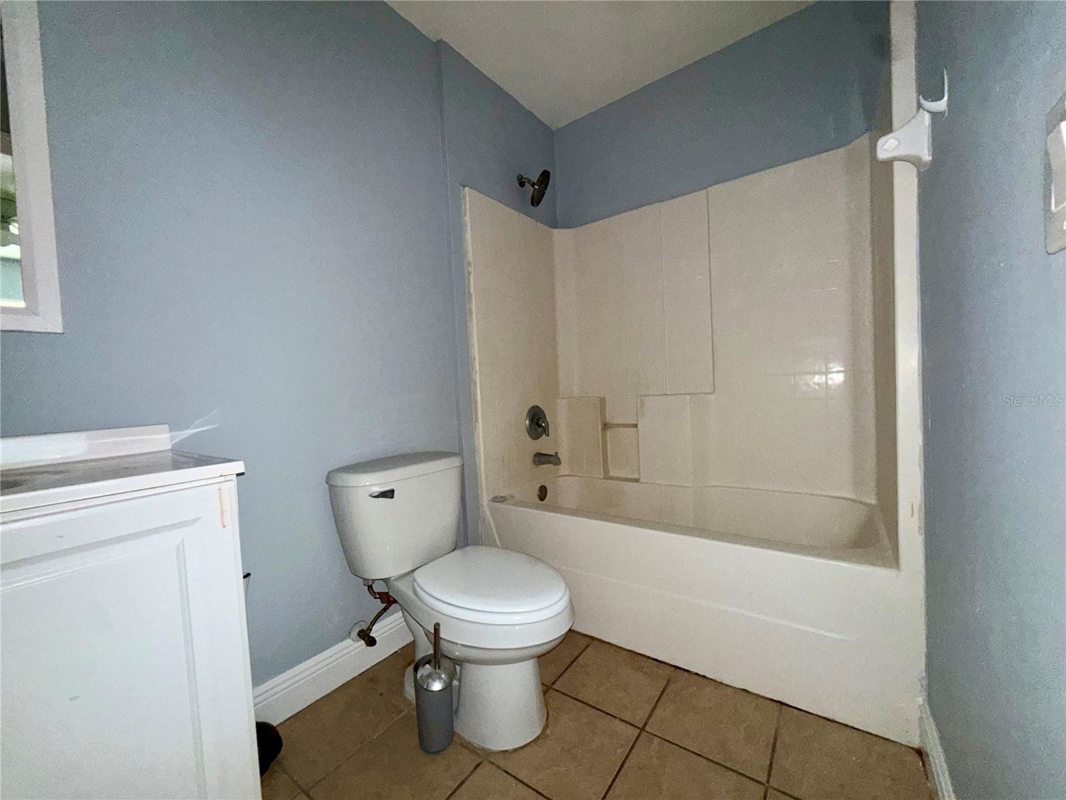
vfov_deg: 85.7
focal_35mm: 14
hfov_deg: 102.1
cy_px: 400
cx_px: 533
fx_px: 431
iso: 200
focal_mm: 2.22
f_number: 2.2
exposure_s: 1/52
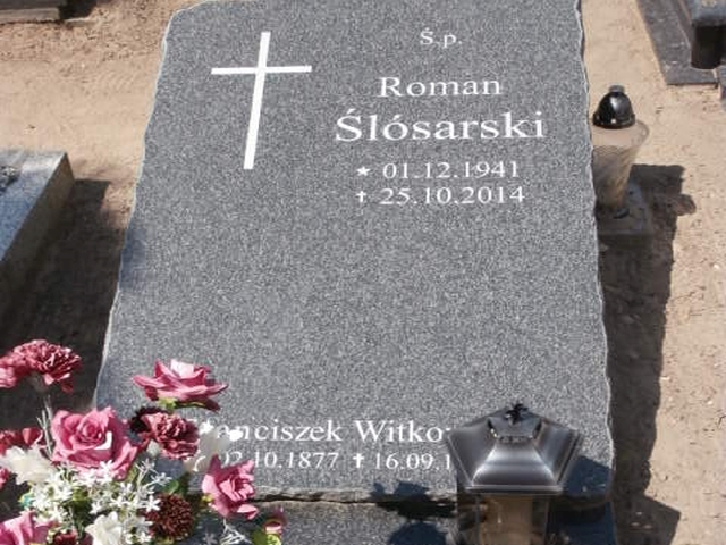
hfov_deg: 49.0
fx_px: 797
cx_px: 363
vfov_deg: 37.7
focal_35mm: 38
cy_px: 272
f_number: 3.9
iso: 100
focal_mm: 6.67
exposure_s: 1/640
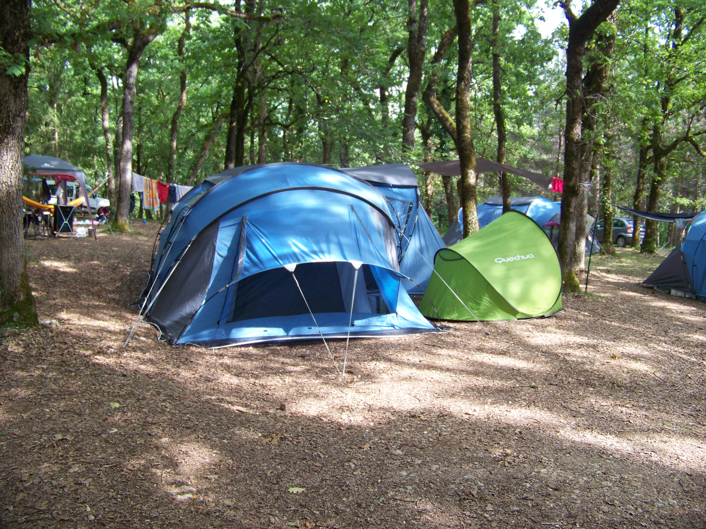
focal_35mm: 36
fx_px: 734
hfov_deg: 51.4
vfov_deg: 39.7
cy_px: 264
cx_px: 353
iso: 64
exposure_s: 1/80
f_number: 2.8
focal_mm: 5.85
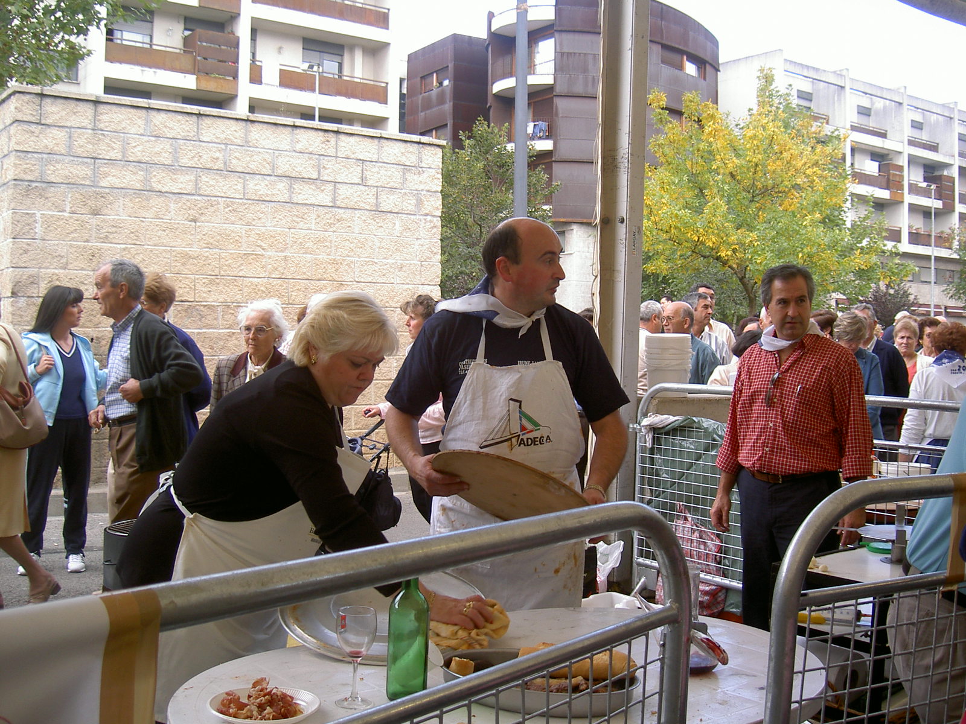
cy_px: 362
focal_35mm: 39
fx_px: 1088
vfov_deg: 36.8
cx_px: 483
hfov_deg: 47.9
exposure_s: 1/127
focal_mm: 8
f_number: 2.8
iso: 100
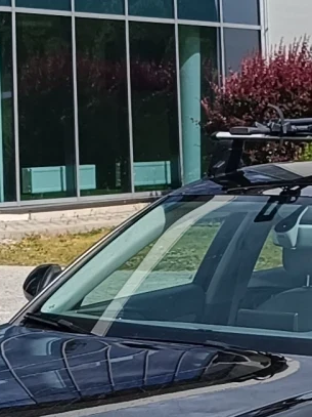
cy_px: 574
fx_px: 1816
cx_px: 230
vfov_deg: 12.6
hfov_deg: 9.8
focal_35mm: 151
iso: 53
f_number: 1.88
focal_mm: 5.59
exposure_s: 1/1290
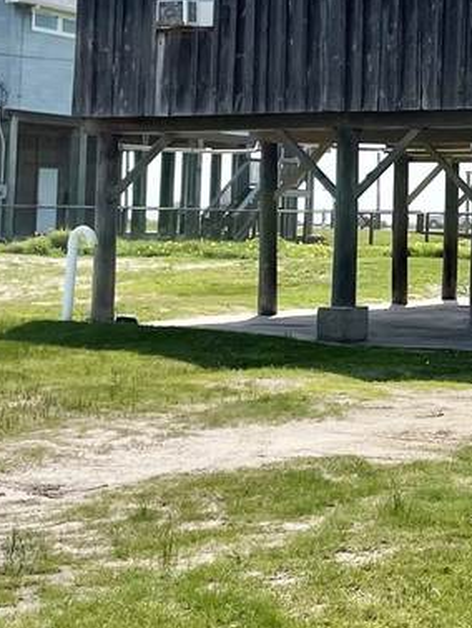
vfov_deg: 22.0
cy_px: 125
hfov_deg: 16.1
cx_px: 563
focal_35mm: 88
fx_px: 1598
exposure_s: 1/7299
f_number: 1.6
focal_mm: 4.2
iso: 32
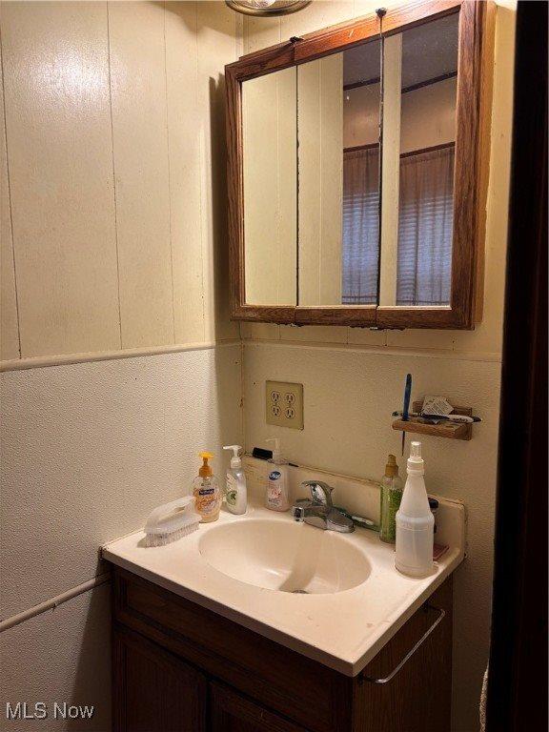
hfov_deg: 53.1
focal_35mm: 26
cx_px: 274
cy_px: 366
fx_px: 550
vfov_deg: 67.3
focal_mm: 5.96
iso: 100
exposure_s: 1/60
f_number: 1.6
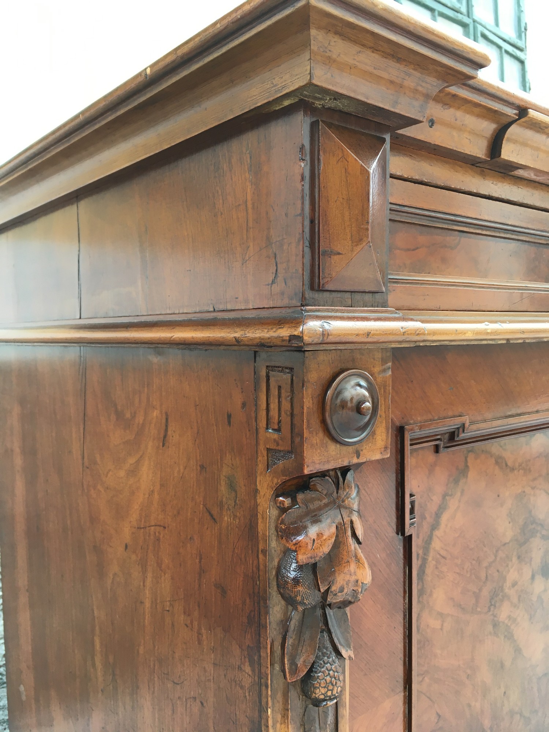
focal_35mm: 29
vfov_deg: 61.7
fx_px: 613
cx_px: 274
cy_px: 366
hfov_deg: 48.2
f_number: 2.2
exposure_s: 1/33
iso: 40
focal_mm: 4.15
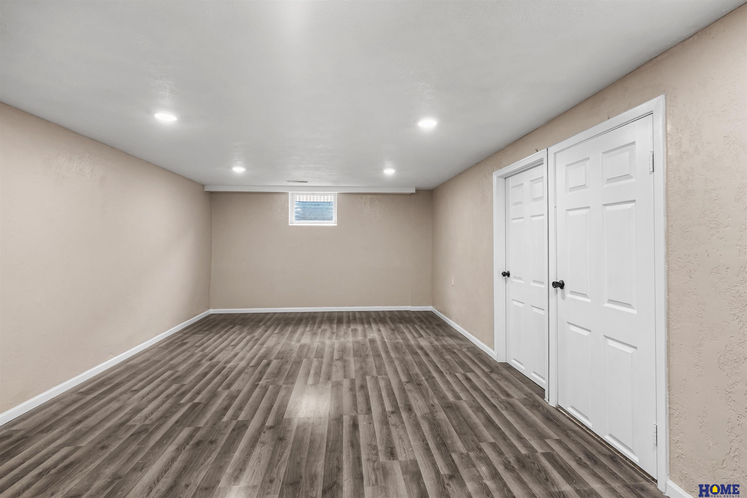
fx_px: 332
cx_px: 374
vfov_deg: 73.7
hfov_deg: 96.7
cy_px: 249
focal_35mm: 16
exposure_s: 1/2
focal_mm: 16
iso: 1000
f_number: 8
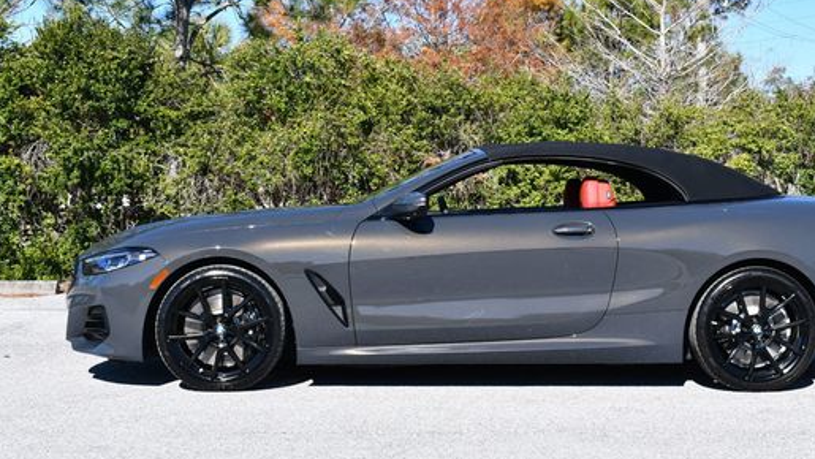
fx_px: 1578
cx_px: 494
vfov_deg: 16.5
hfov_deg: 28.9
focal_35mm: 73
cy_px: 163
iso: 110
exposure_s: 1/250
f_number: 8
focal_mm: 28
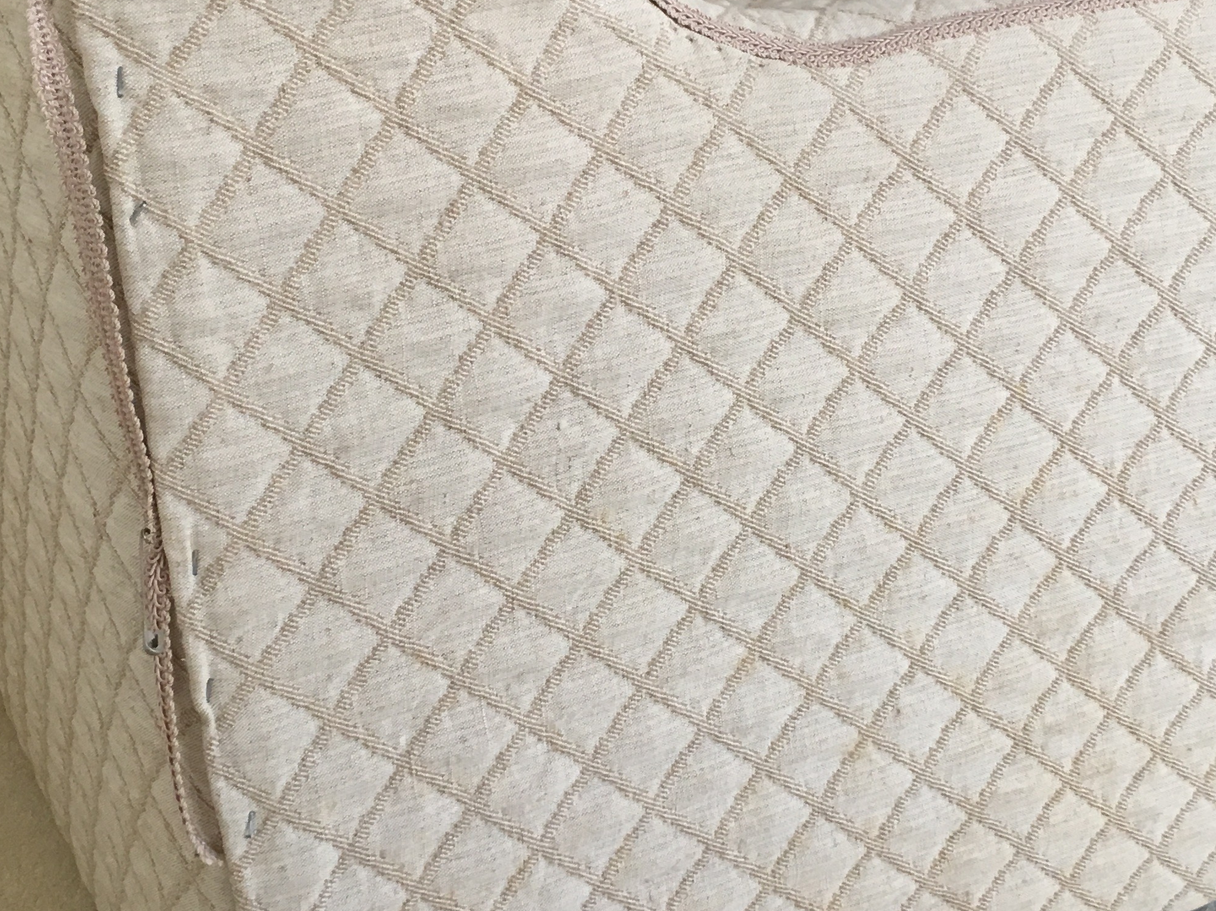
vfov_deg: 24.8
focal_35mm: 59
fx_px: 2072
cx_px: 602
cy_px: 349
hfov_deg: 32.7
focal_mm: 4.15
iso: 80
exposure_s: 1/30
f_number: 2.2
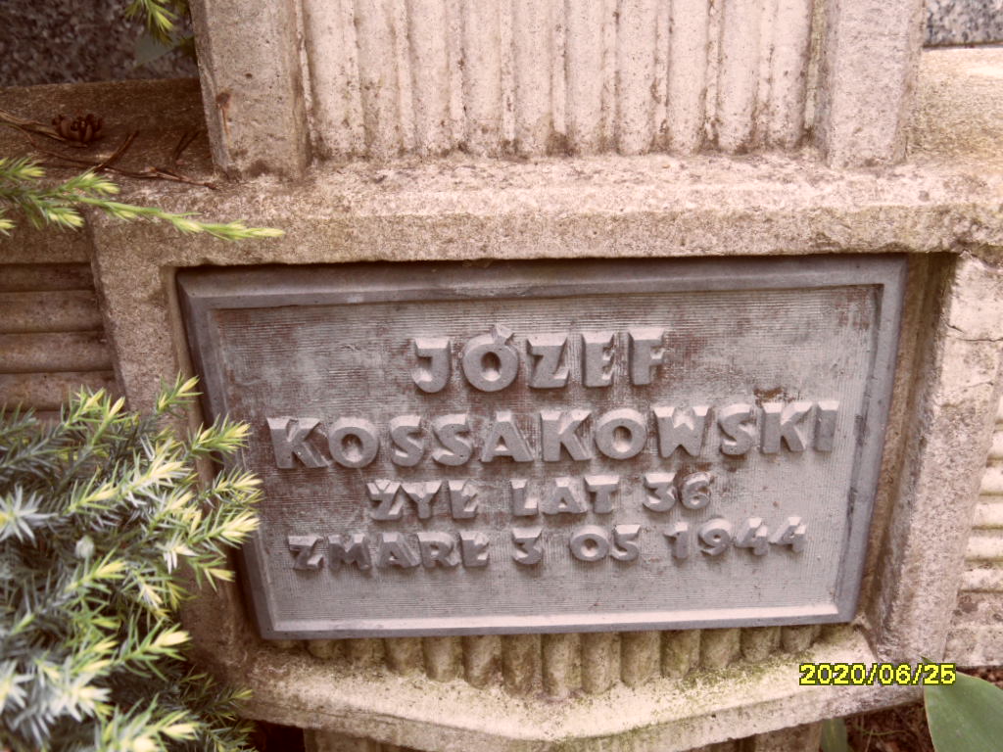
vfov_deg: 36.0
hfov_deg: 46.8
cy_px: 376
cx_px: 502
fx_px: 1159
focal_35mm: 40
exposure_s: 1/60
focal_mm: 6.5
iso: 100
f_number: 3.6
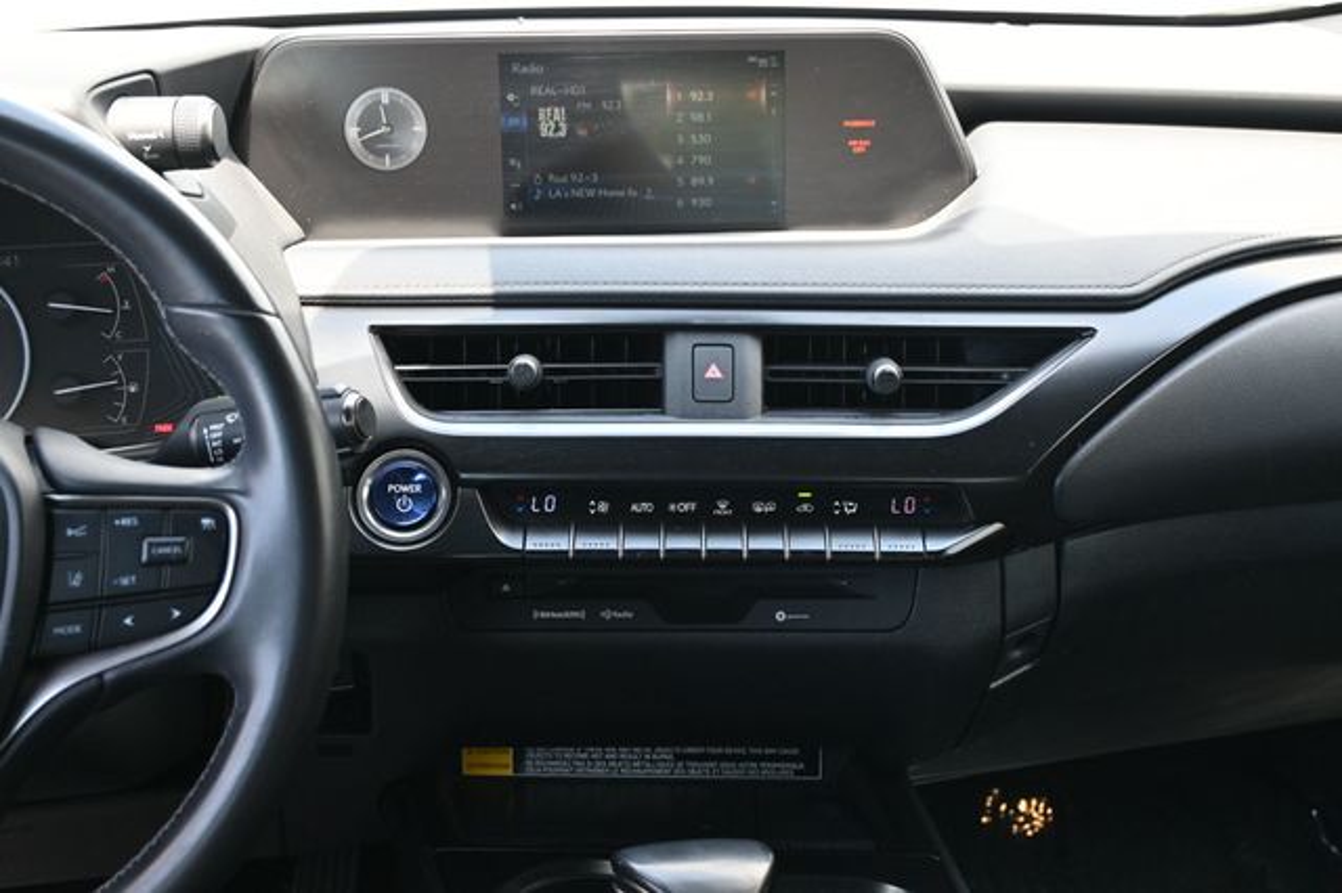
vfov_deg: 28.5
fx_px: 1760
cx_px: 671
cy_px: 446
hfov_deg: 41.7
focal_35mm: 47
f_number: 5
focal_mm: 31.5
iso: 800
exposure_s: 1/125
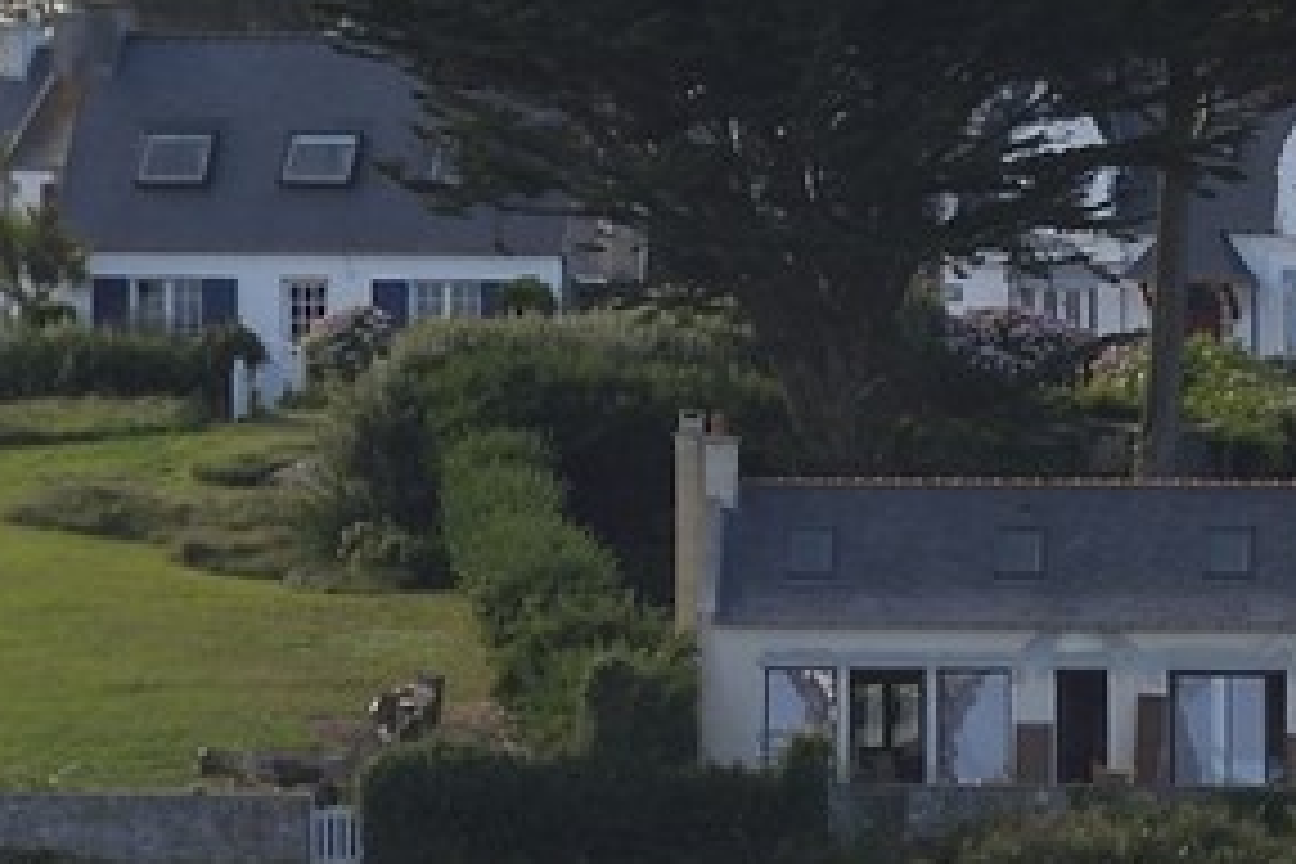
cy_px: 1161
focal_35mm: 1112
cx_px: 3514
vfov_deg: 1.2
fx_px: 40029
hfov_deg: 1.8
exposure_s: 1/250
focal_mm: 200
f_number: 13
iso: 200
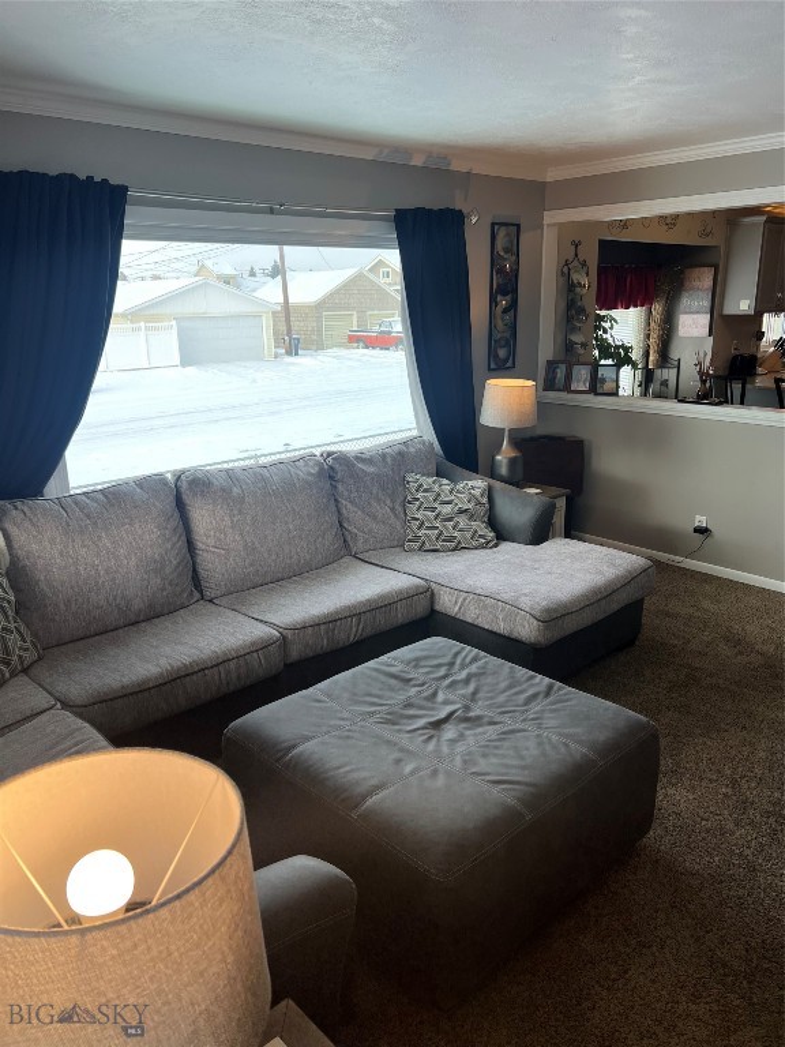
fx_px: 786
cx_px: 392
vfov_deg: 67.3
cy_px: 524
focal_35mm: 26
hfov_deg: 53.1
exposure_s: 1/183
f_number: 1.5
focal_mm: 5.7
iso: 40
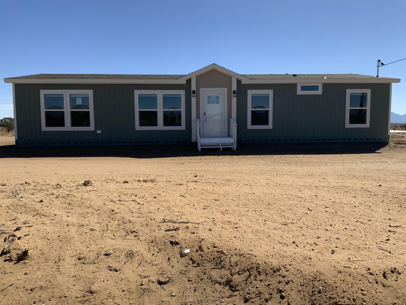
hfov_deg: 61.7
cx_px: 203
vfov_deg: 48.2
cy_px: 152
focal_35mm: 29
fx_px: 340
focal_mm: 3
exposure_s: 1/2427
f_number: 1.8
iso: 20
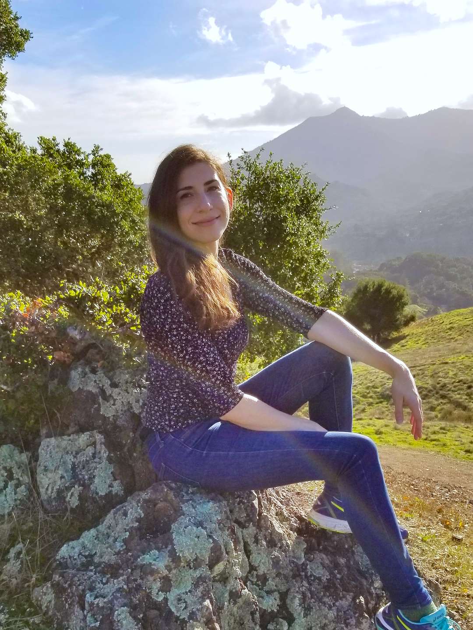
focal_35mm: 26
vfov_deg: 67.3
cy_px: 315
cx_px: 236
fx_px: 474
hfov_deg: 53.1
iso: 50
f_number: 1.7
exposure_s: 1/3021
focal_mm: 4.3
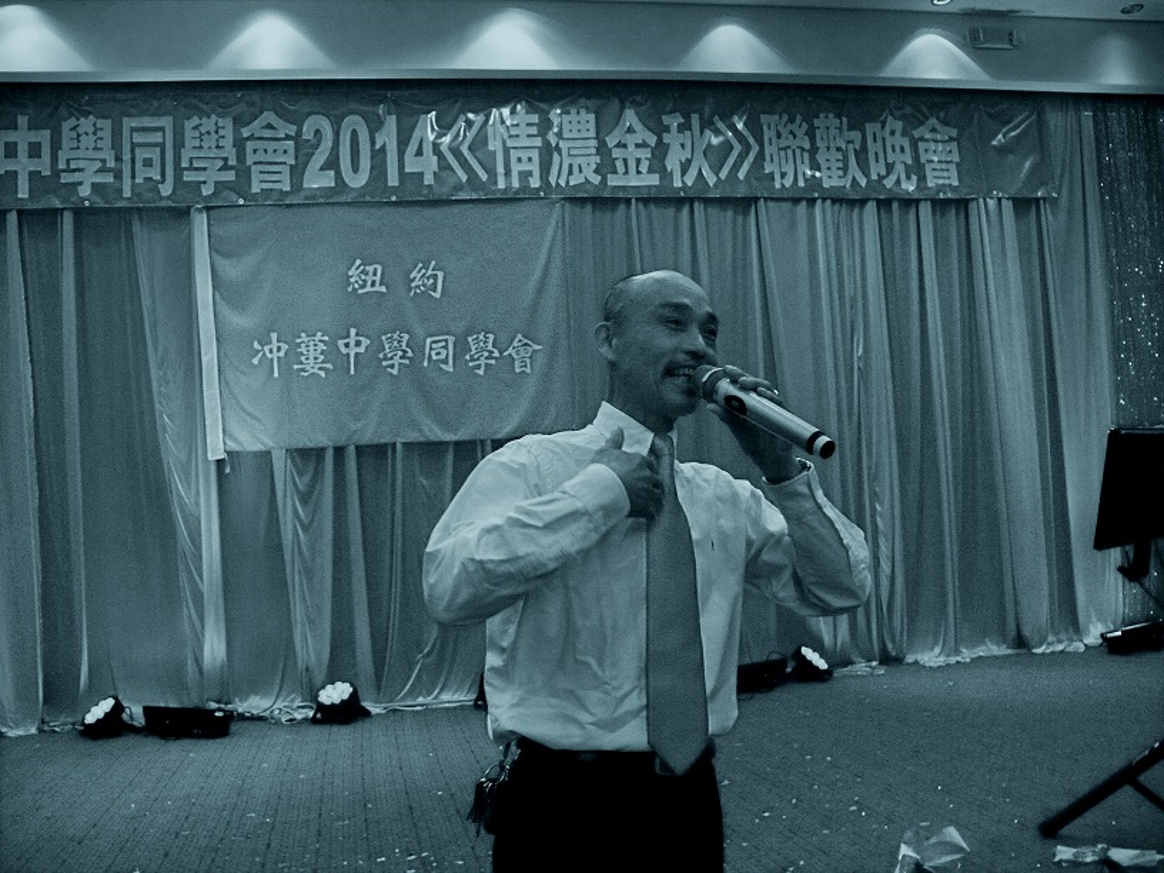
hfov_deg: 52.6
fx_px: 1177
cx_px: 582
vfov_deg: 40.7
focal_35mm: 35
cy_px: 436
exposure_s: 1/50
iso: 800
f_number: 2.8
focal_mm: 7.4
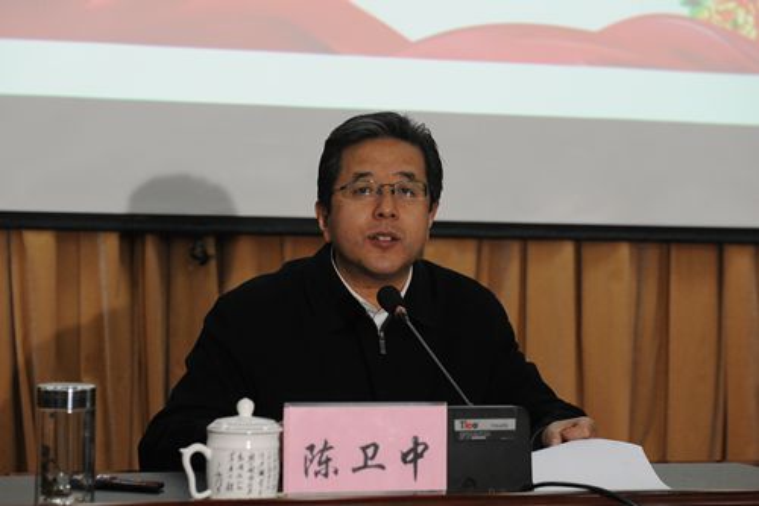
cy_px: 253
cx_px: 380
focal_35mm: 70
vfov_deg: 19.4
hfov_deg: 28.9
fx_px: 1475
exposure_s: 1/160
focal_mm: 70
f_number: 4.5
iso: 3200
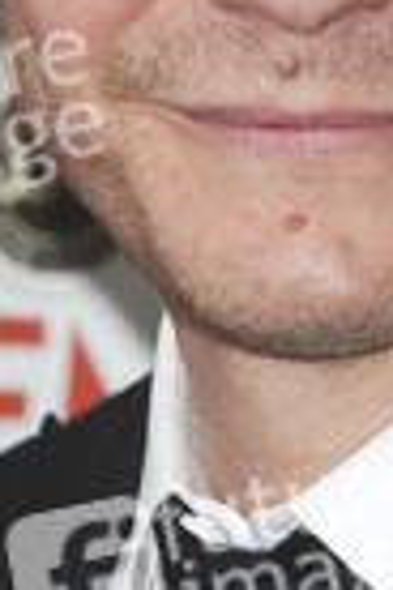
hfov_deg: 2.4
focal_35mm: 567
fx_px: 9284
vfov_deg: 3.6
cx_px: 352
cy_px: -81
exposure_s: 1/200
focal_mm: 130
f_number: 4.5
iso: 200
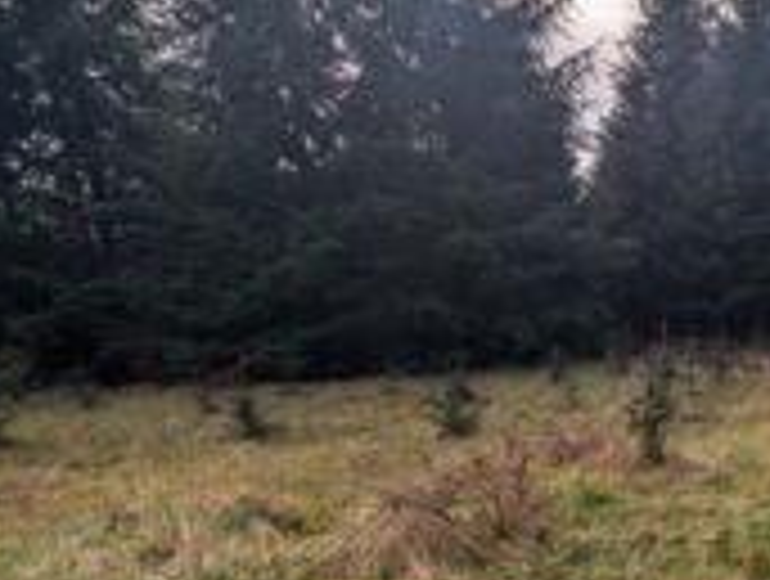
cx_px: 702
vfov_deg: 47.6
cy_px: 452
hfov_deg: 54.6
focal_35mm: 28
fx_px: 624
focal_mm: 2.23
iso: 27
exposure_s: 1/706
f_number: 1.95
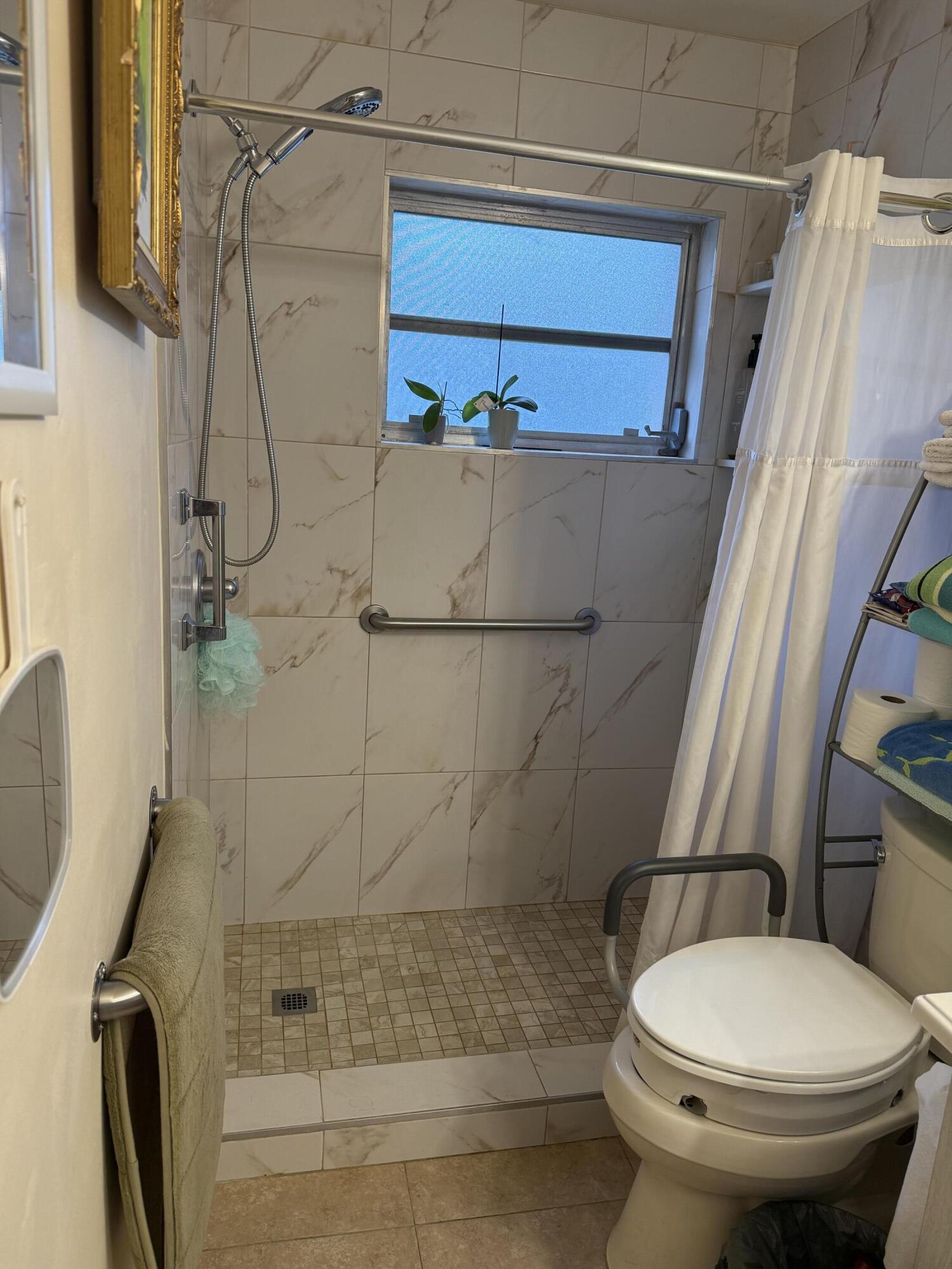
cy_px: 634
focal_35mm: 24
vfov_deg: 71.6
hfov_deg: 56.8
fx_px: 880
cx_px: 476
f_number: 1.78
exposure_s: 1/120
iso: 125
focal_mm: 6.76
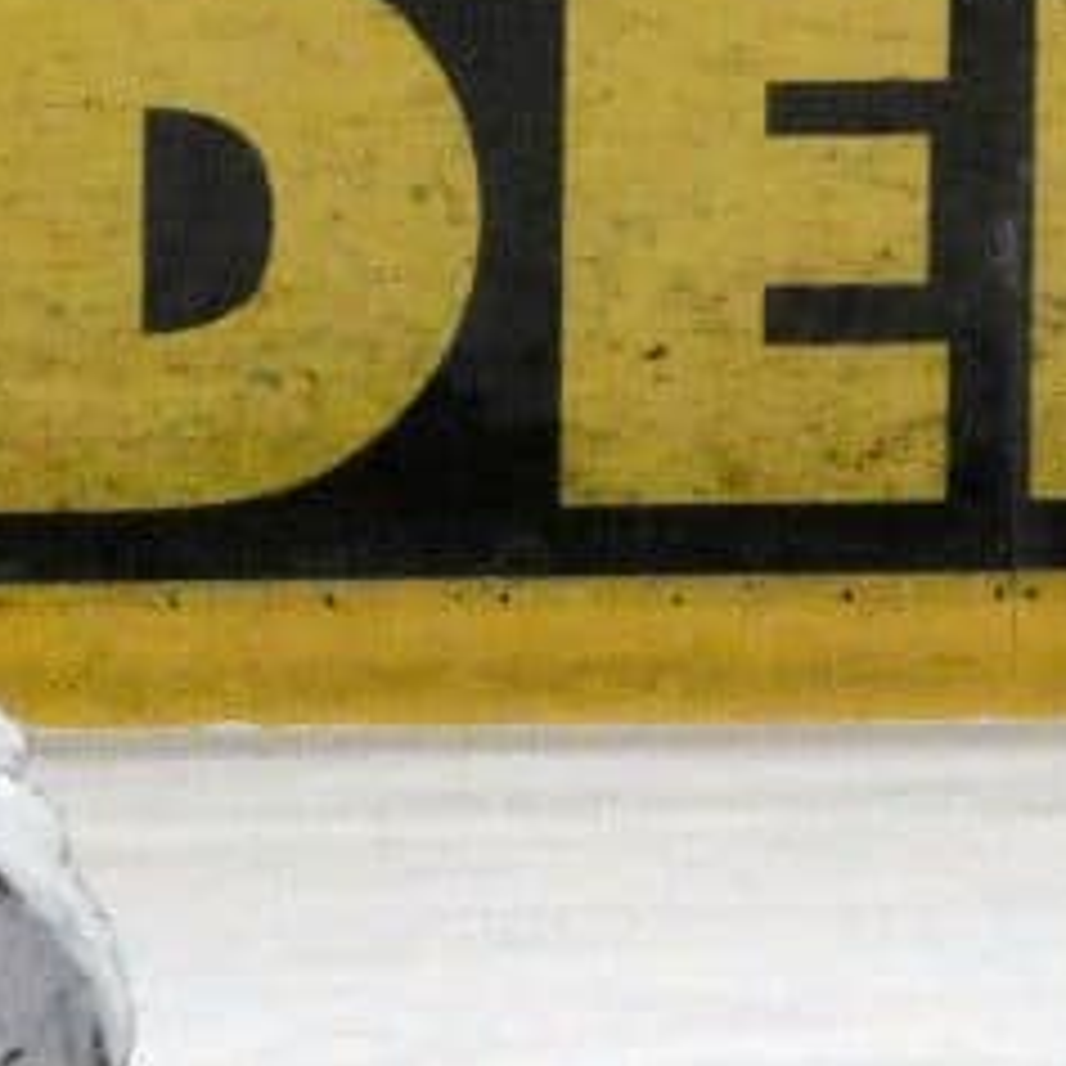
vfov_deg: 2.4
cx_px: -819
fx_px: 25852
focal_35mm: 742
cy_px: 940
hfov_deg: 2.4
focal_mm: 34.8
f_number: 5.5
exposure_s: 1/500
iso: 2000
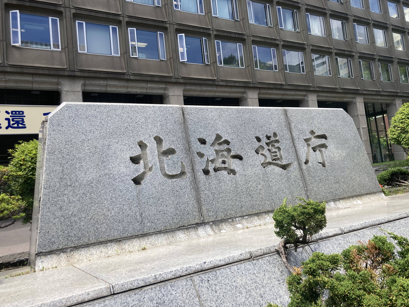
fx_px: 331
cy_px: 154
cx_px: 204
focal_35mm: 28
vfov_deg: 49.7
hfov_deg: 63.4
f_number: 1.8
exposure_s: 1/1091
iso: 20
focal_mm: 3.99
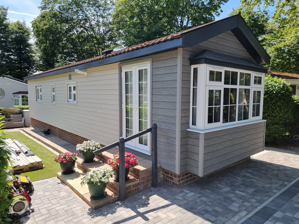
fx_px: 207
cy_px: 112
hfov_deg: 71.6
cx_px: 150
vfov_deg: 56.8
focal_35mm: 24
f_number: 1.8
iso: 50
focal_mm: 6.7
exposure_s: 1/576
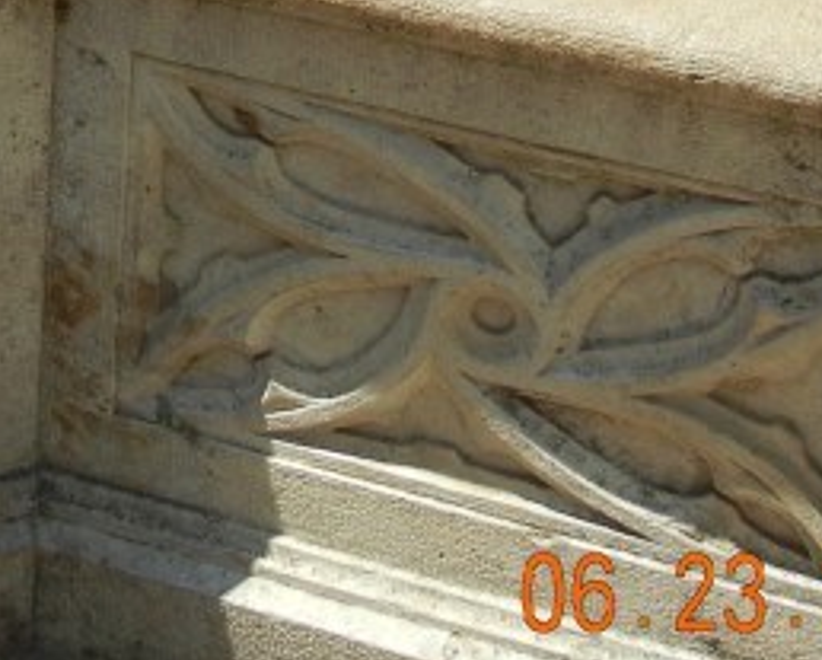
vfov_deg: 12.5
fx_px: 2825
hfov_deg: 16.0
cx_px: -108
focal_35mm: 116
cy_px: -376
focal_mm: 5.4
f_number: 7
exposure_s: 1/310
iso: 160
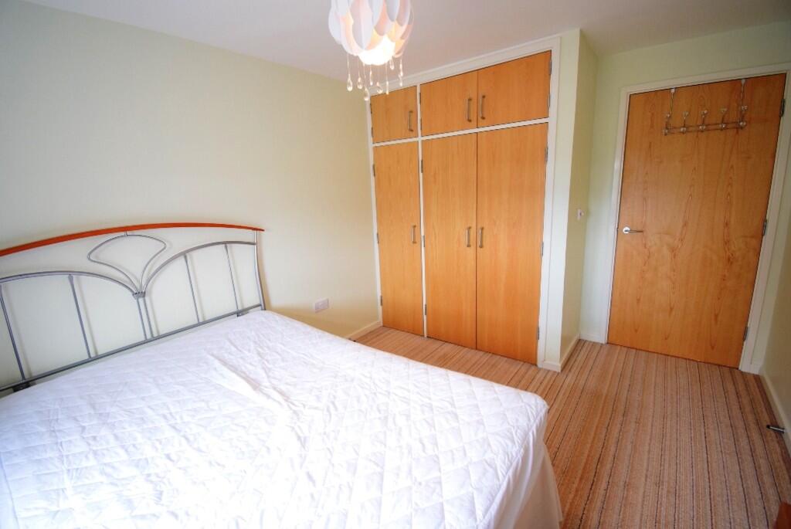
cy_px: 264
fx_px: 330
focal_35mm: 15
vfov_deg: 77.5
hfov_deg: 100.3
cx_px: 396
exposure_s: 1/60
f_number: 4.5
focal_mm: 10
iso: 1600
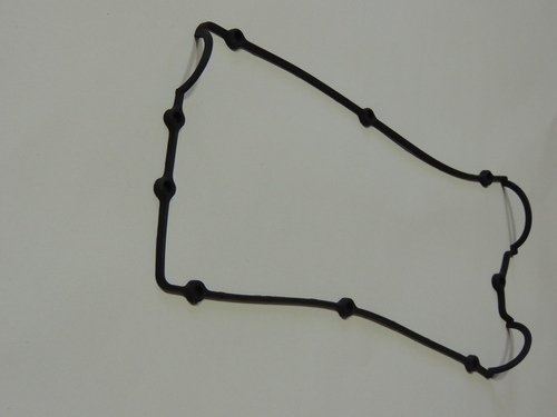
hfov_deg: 32.2
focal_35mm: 60
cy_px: 208
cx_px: 278
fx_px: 965
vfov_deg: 24.4
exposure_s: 1/25
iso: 400
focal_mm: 10.7
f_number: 3.7
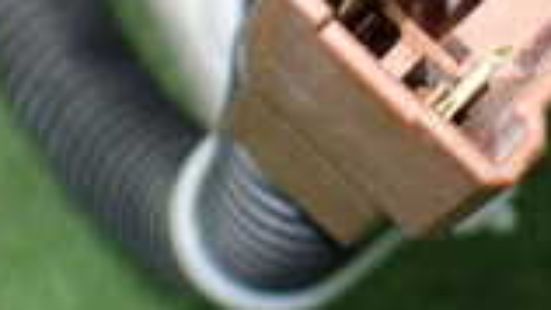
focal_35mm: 124
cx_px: 610
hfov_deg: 16.7
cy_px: -63
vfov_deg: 9.7
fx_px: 1812
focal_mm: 5.4
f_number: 2.3
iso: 800
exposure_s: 1/100
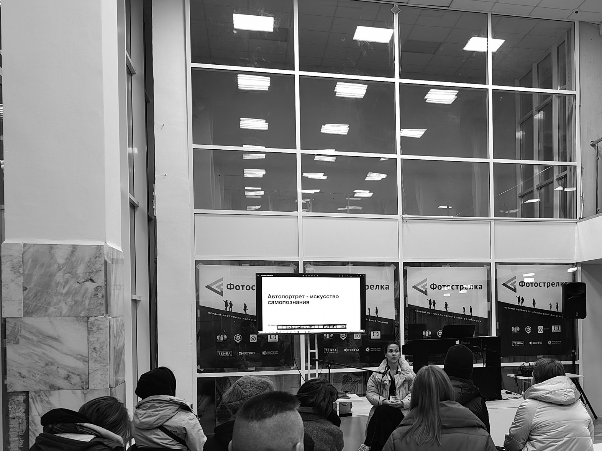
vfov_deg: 32.5
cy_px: 314
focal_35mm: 44
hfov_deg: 41.3
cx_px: 474
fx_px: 765
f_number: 2
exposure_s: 1/100
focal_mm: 6.35
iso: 160
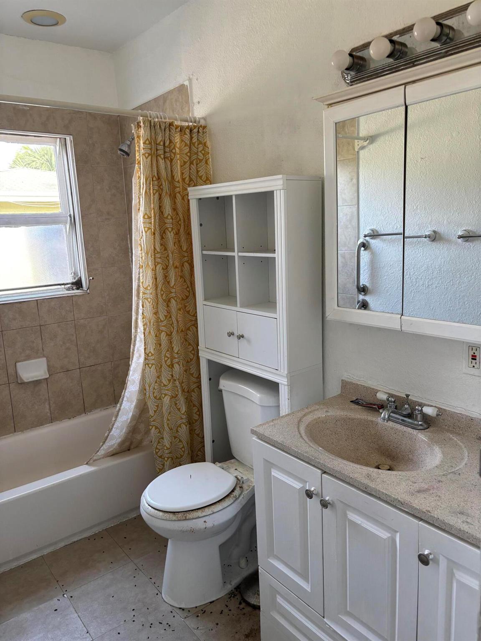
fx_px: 482
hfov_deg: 53.1
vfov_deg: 67.3
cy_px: 320
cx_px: 240
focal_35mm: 26
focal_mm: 5.96
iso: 125
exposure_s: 1/91
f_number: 1.6
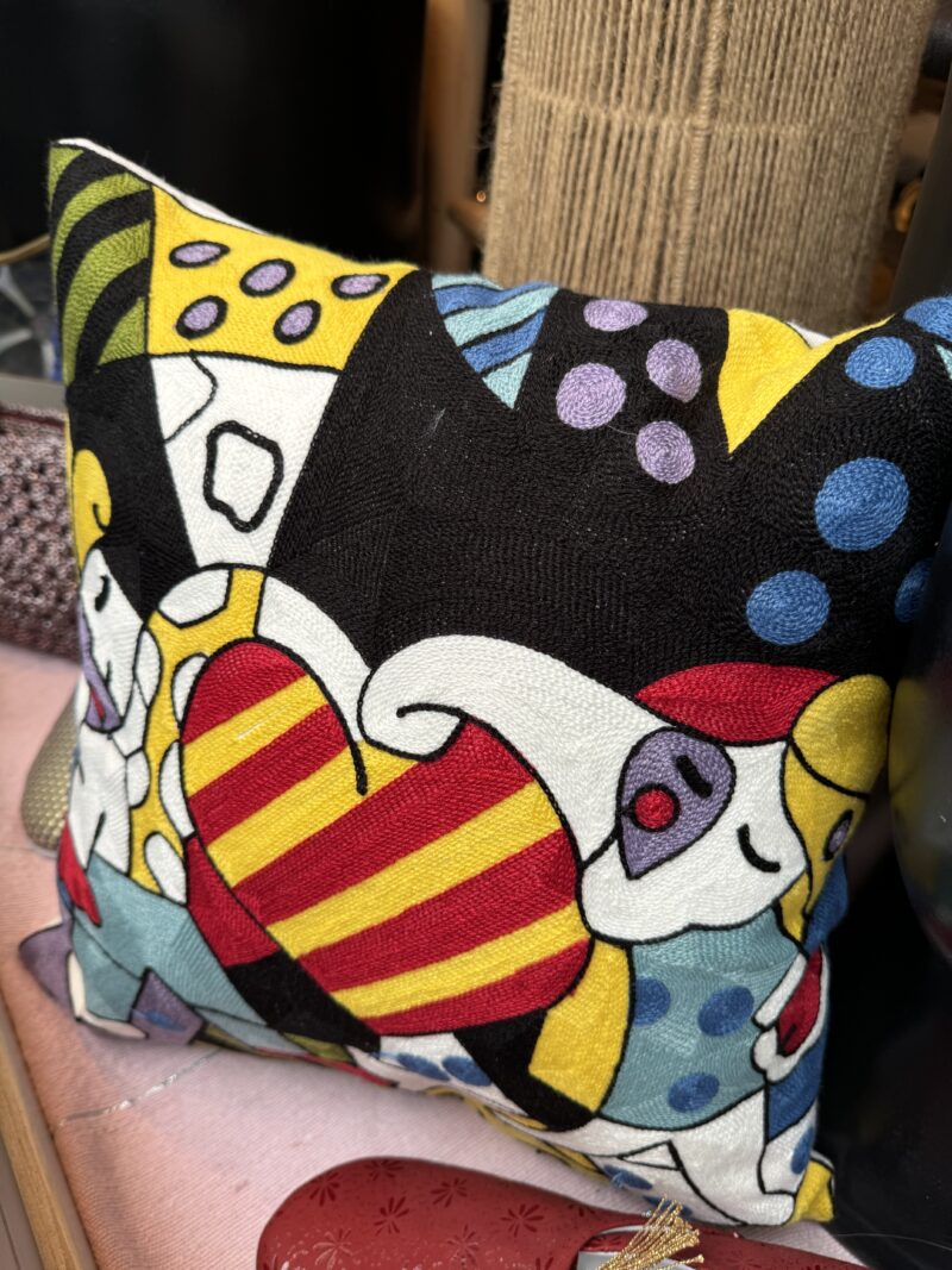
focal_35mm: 24
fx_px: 880
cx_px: 476
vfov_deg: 71.6
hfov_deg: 56.8
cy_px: 635
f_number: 1.78
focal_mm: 6.76
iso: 100
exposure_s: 1/100
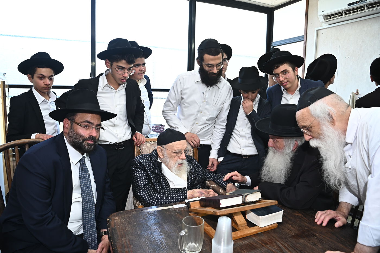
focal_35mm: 24
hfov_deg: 73.8
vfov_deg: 53.1
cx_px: 190
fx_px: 253
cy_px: 126
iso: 1000
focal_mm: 24
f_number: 6.3
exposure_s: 1/200
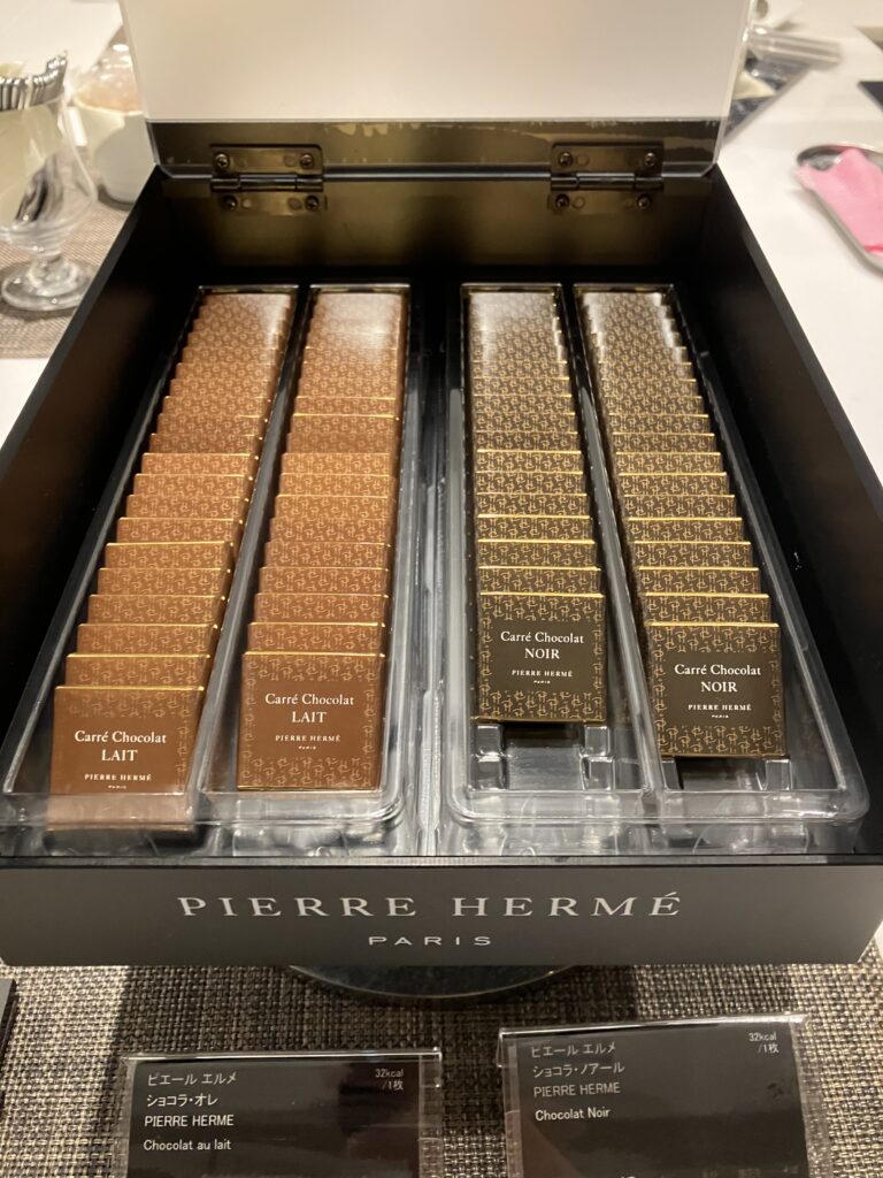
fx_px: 952
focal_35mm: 28
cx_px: 442
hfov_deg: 49.7
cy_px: 589
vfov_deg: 63.4
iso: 320
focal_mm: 3.99
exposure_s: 1/33
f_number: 1.8
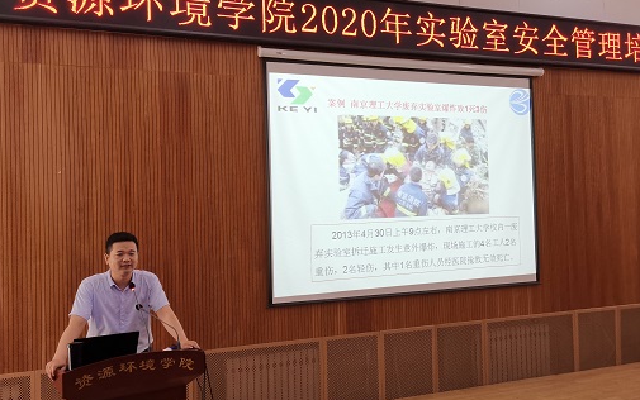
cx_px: 342
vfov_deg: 37.3
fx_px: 593
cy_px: 196
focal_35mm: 34
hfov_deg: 56.6
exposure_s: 1/100
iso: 160
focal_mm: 4.75
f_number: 1.8
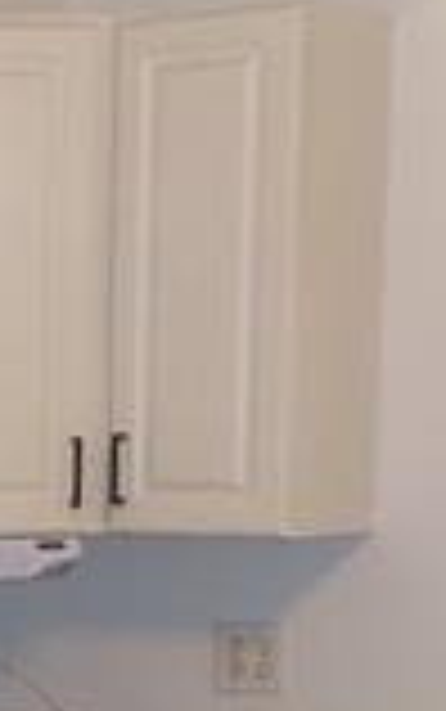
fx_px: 2504
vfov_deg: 15.6
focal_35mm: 129
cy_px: 832
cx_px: -333
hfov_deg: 9.7
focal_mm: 4.1
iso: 200
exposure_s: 1/30
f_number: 3.3
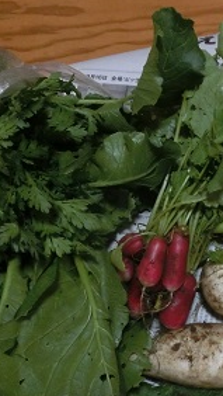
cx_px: 287
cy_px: 251
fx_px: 514
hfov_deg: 22.1
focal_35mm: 49
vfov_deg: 41.7
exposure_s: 1/20
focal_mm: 4.4
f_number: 3.3
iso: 800
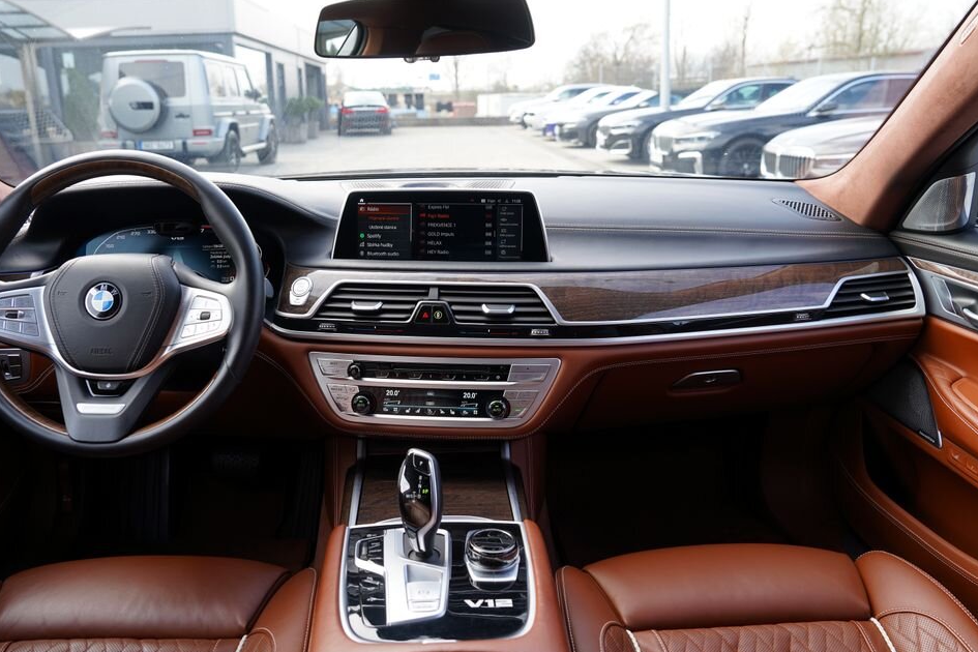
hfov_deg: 69.3
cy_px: 317
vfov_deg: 49.5
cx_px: 457
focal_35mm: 26
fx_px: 706
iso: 100
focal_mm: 24
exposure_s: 1/80
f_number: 4.5
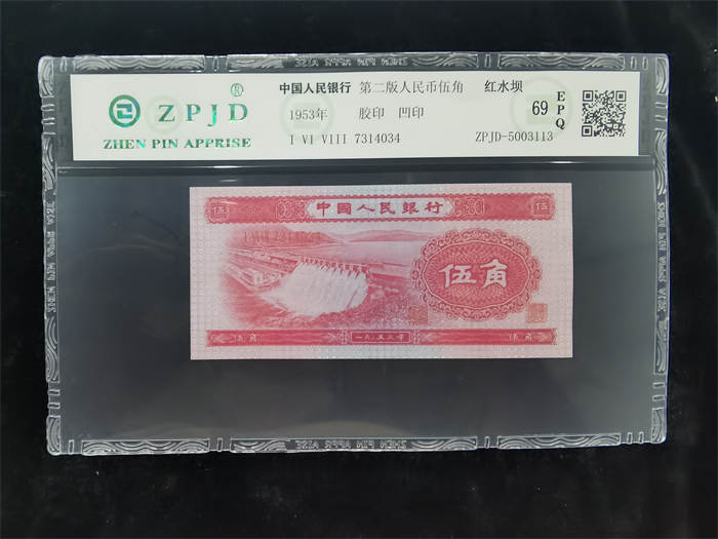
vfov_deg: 51.4
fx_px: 560
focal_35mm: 27
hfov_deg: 65.3
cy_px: 270
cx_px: 359
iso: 500
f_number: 2.2
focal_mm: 2.26
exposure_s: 1/20
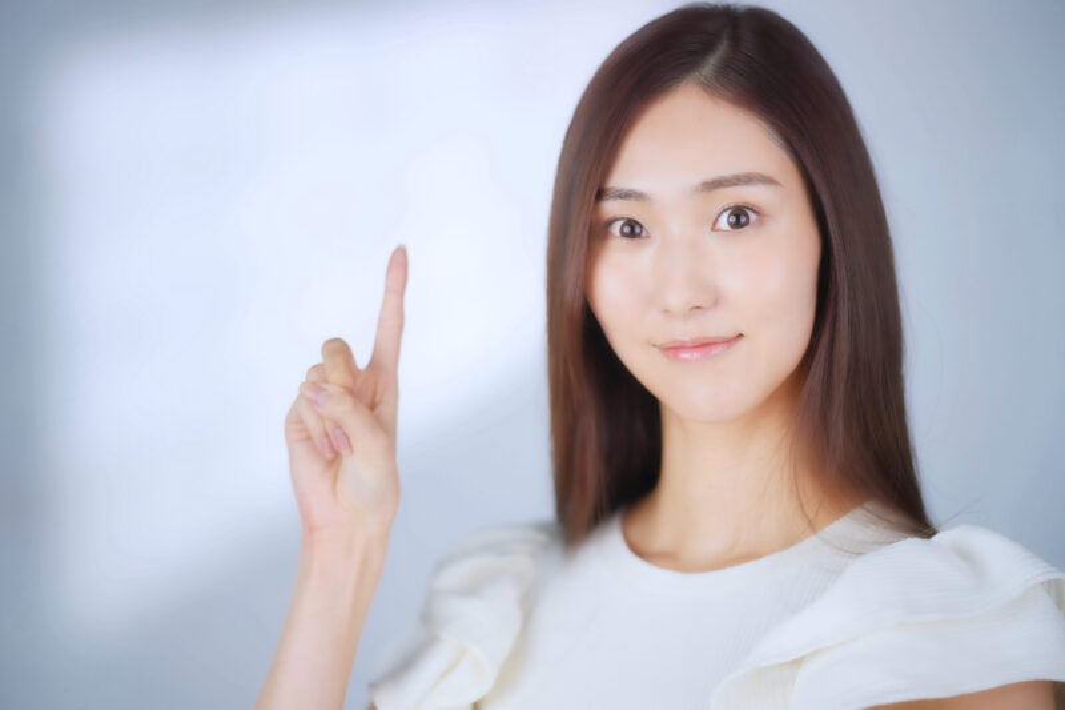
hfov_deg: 15.2
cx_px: 532
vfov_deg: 10.2
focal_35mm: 135
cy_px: 355
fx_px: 3993
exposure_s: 1/400
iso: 400
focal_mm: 135
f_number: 1.8
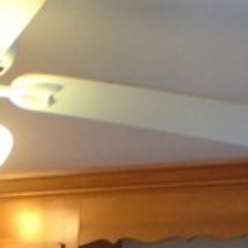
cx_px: -132
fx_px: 1880
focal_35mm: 232
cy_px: 563
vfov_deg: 7.2
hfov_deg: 7.4
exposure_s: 1/15
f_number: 2.4
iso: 64
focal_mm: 4.28
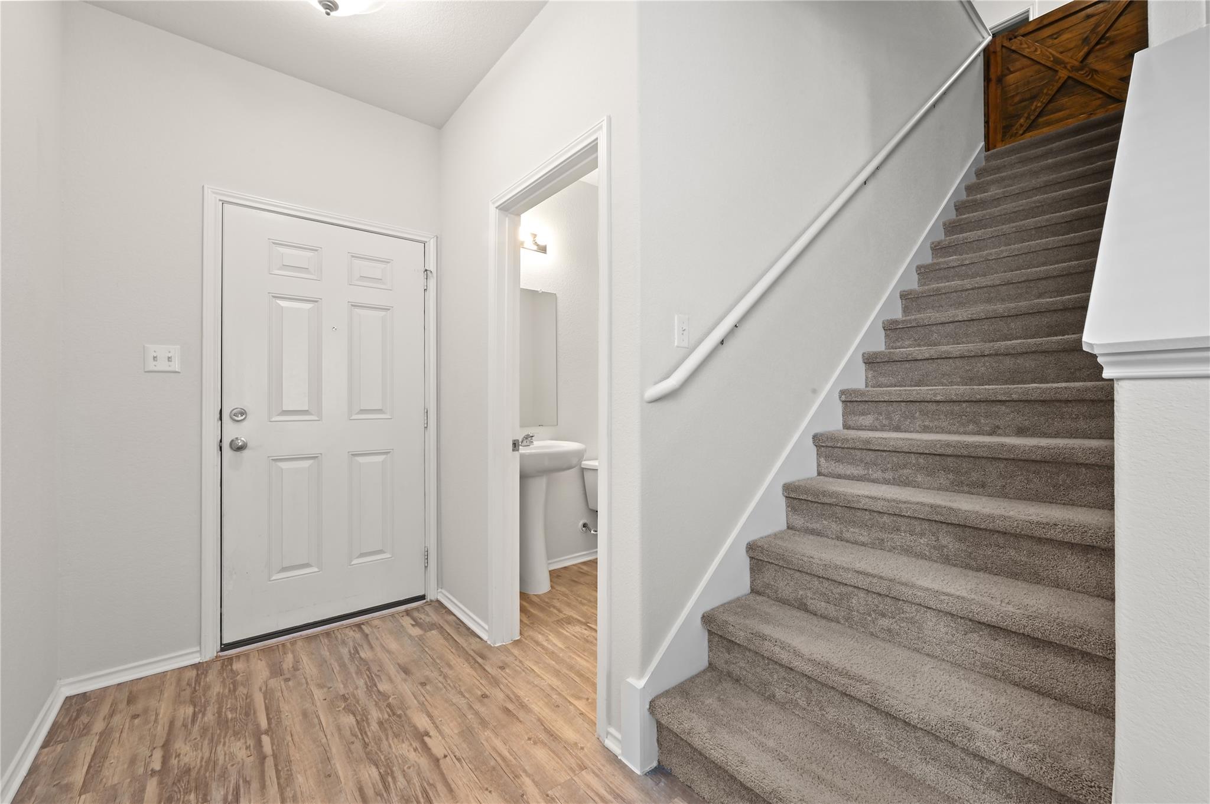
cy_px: 402
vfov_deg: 81.1
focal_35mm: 14
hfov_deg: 104.3
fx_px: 470
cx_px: 605
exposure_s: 1.3
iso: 200
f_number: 14
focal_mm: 14
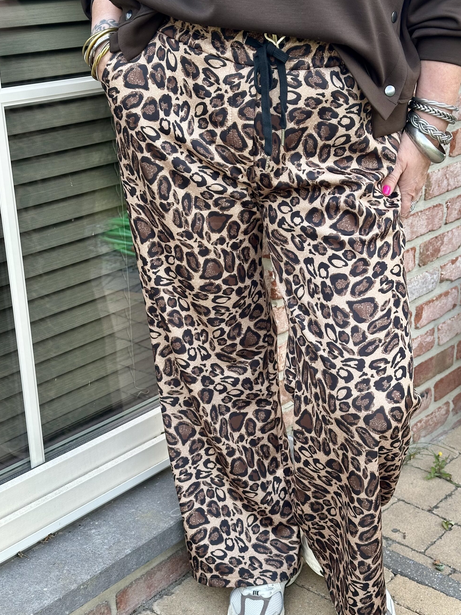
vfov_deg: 36.1
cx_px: 252
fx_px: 941
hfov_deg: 27.5
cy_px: 337
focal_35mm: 53
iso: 64
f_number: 1.78
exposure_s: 1/268
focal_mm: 6.86
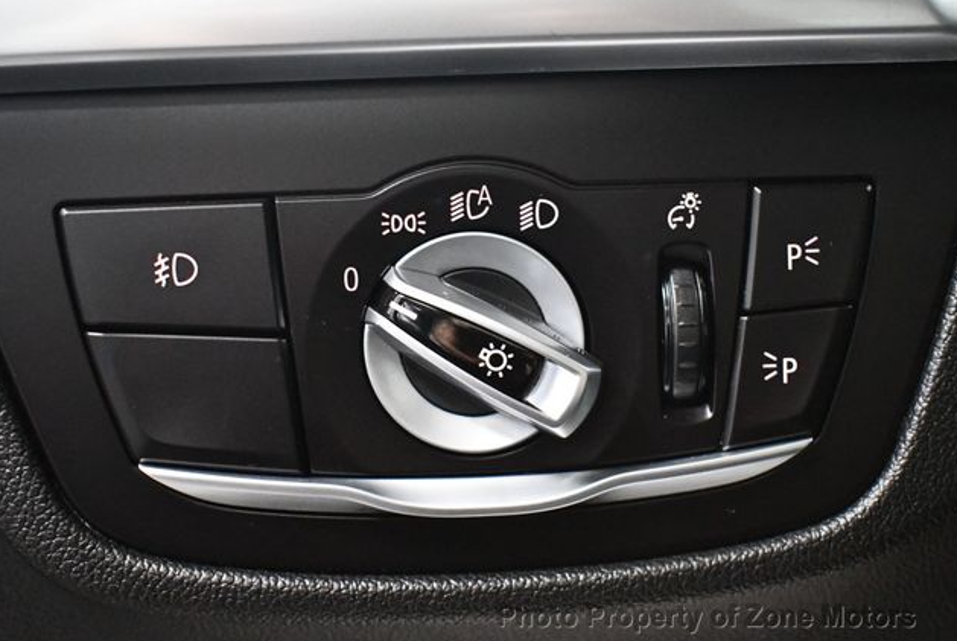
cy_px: 320
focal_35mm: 59
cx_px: 479
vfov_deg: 23.1
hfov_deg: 33.9
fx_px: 1570
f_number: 4.2
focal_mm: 29
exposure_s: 1/60
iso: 6400
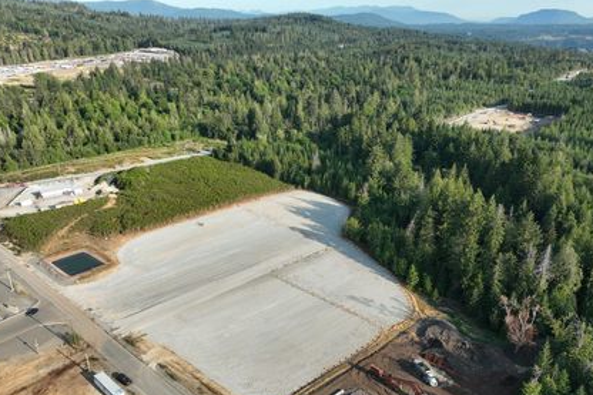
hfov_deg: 61.9
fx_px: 494
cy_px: 244
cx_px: 292
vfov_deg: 43.3
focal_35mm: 30
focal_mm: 12.29
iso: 110
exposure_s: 1/240
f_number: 2.8
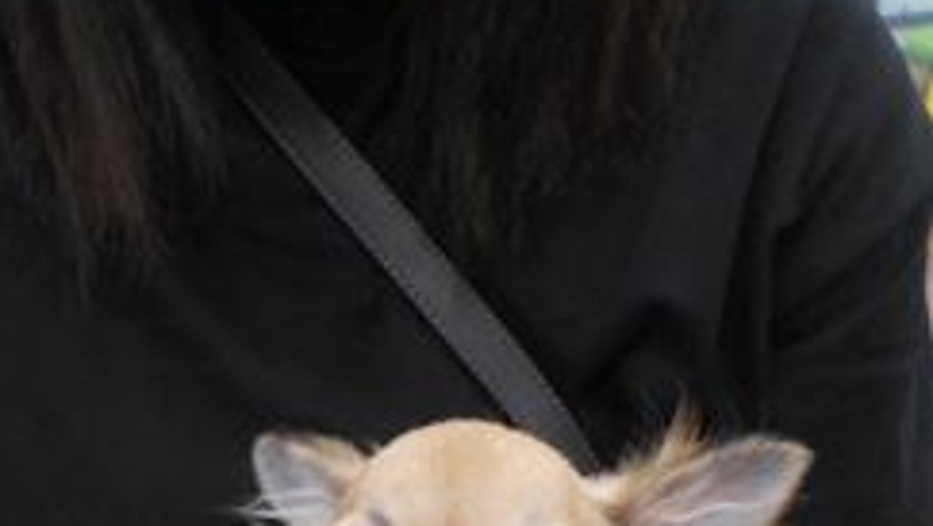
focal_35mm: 70
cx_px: 491
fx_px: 1733
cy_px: 753
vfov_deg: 16.0
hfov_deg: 30.1
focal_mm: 4.6
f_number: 3.2
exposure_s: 1/30
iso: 220
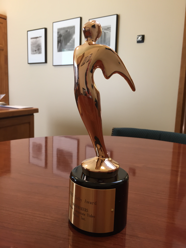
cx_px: 93
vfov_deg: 61.7
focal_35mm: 29
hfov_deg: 48.2
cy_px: 124
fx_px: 208
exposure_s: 1/30
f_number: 2.2
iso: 64
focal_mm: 4.15
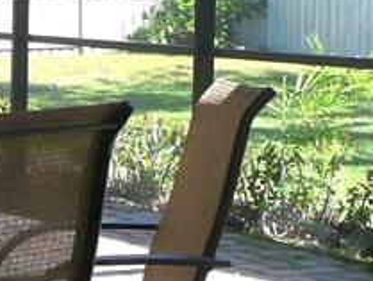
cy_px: 106
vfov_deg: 10.8
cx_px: -227
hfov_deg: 13.4
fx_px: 1477
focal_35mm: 137
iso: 100
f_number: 3.3
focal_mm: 4.6
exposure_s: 1/320
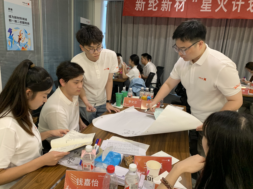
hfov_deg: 67.3
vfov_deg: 53.1
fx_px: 190
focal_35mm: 26
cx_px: 126
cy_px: 94
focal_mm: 4.25
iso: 250
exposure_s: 1/50
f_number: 1.8
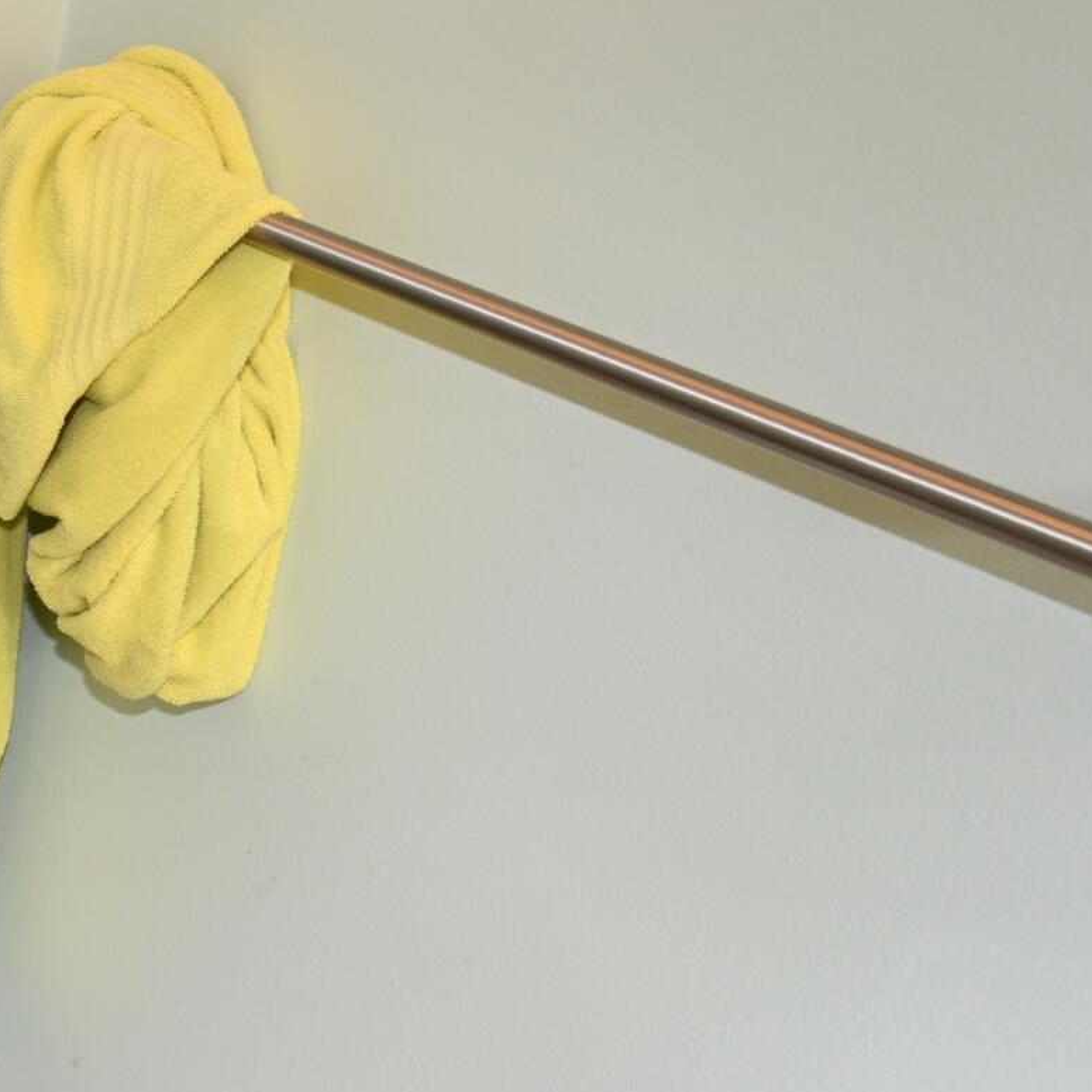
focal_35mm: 79
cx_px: -755
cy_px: 617
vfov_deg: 21.9
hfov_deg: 18.2
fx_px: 2820
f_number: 4
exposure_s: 1/60
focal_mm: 24
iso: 560
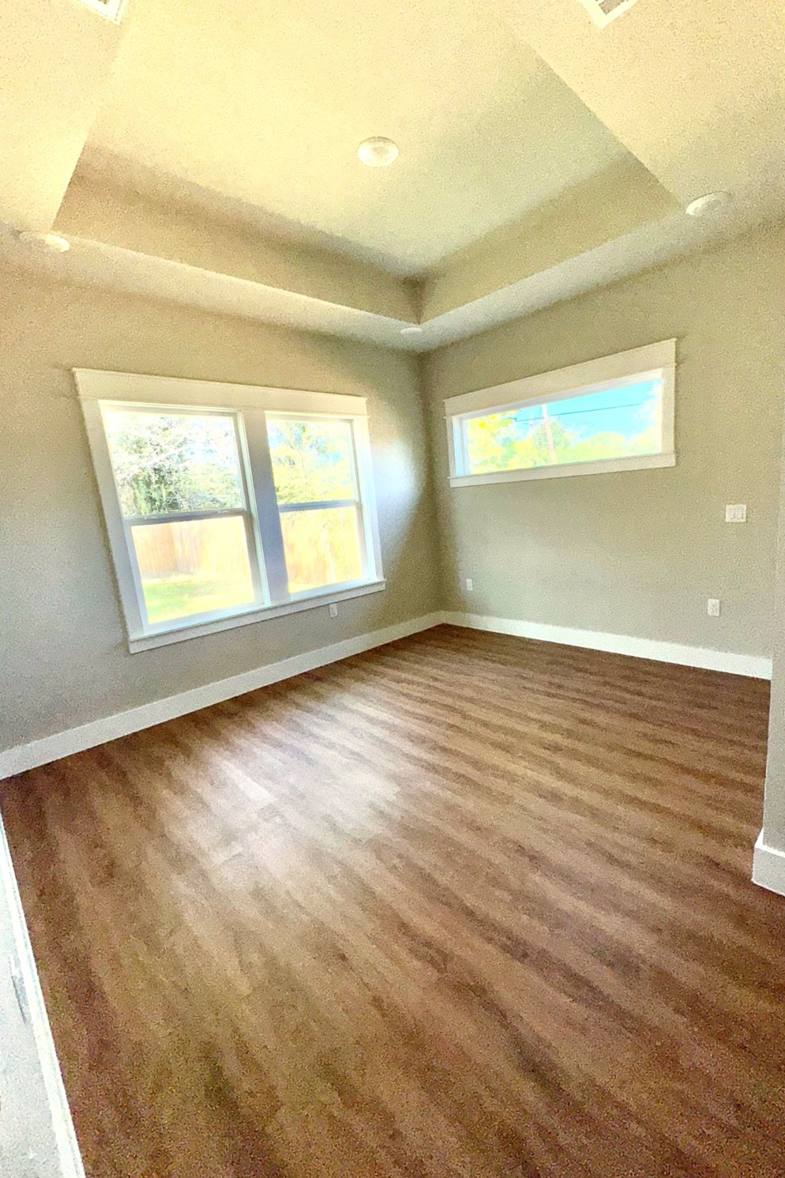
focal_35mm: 15
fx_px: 491
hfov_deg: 77.0
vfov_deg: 100.4
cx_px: 443
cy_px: 581
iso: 32
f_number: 2.2
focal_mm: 2.22
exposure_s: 1/341
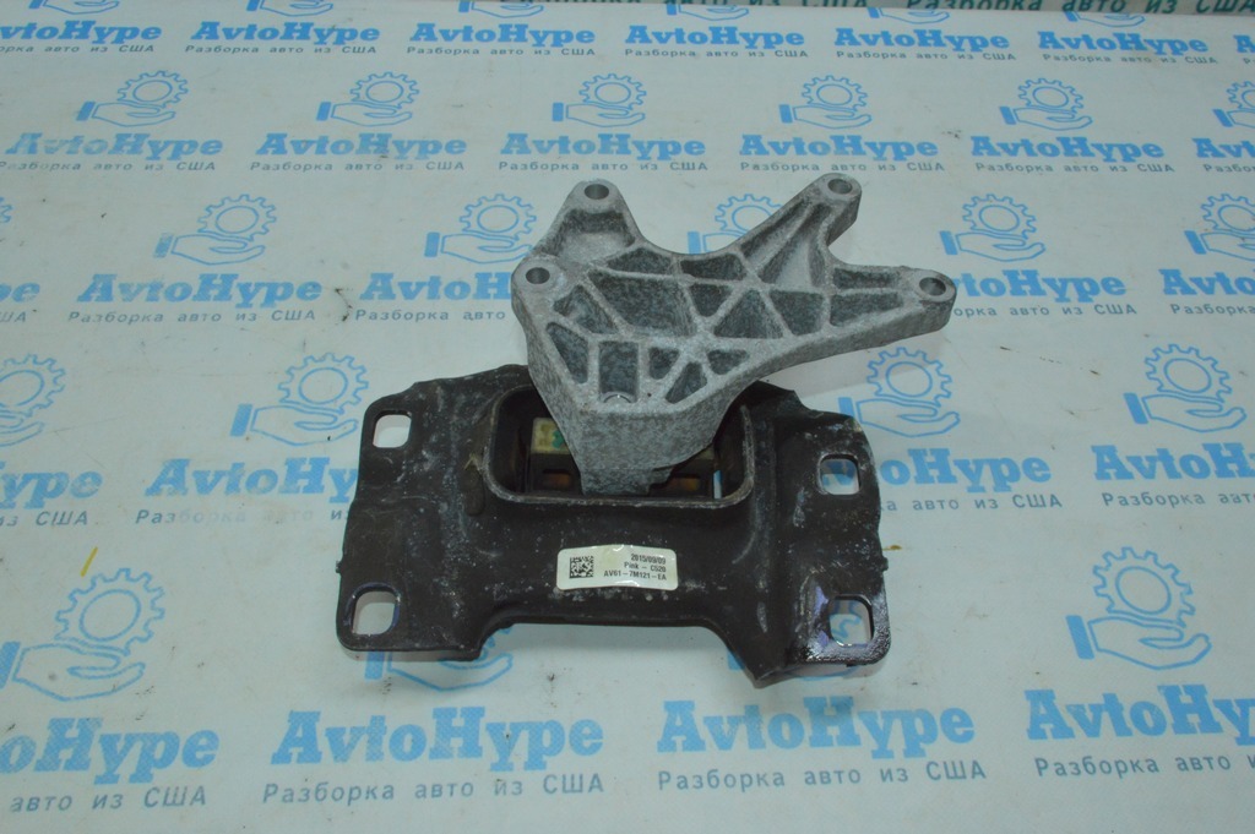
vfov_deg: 47.9
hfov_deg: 67.4
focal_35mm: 27
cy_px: 417
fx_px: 940
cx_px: 628
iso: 2800
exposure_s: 1/40
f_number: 22
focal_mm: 18
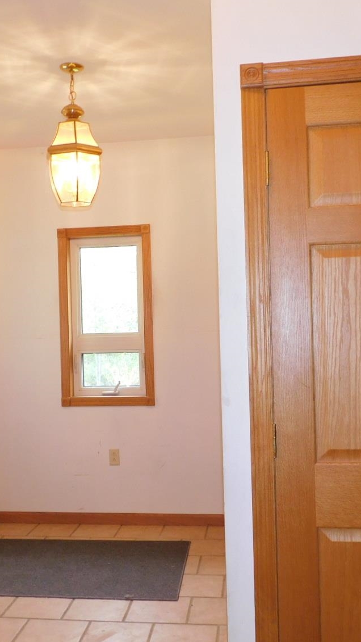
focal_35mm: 37
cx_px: 158
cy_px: 330
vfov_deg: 54.0
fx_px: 630
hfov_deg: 32.0
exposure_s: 1/30
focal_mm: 4.3
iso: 200
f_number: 3.3
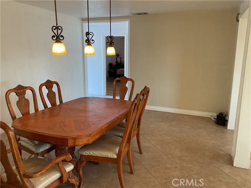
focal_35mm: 29
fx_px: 210
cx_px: 126
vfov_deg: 48.2
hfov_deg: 61.7
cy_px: 94
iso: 64
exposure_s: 1/50
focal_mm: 3
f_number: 1.8
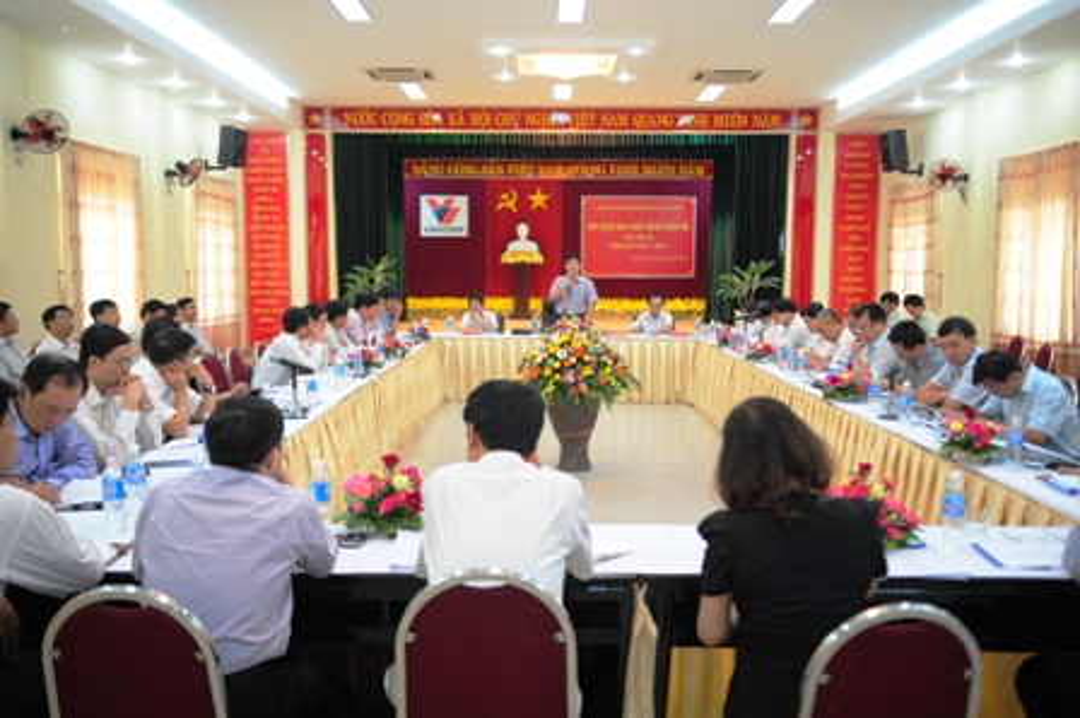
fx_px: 959
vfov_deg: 41.1
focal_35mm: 32
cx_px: 540
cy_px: 359
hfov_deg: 58.8
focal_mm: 32
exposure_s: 1/20
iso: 200
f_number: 2.8
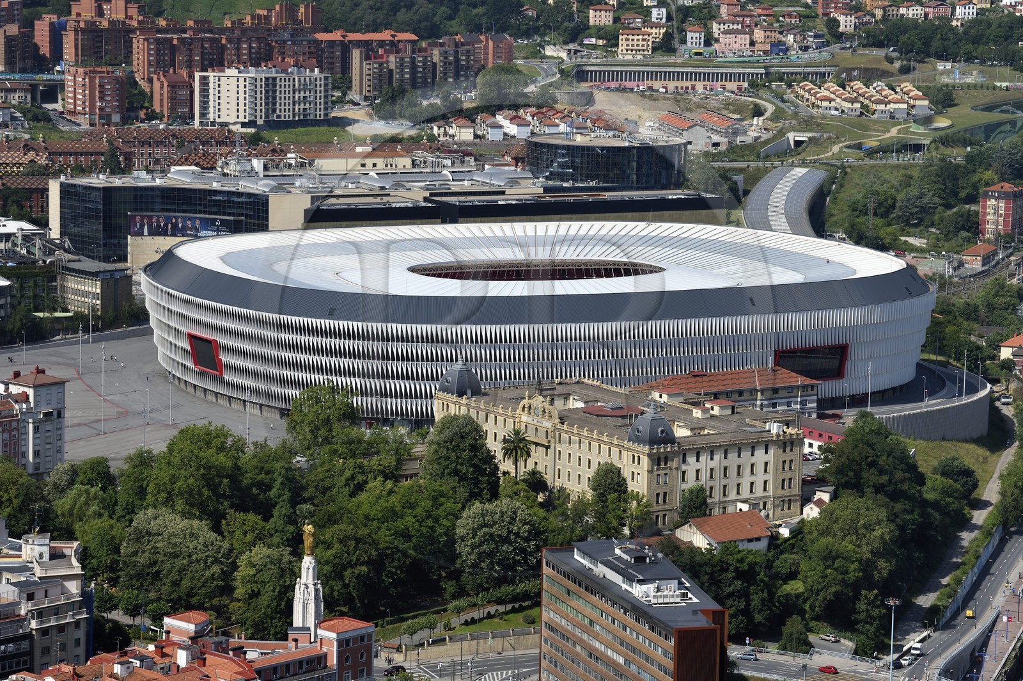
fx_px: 3123
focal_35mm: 110
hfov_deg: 18.6
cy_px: 340
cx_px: 512
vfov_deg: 12.4
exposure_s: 1/400
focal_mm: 110
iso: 200
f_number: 11
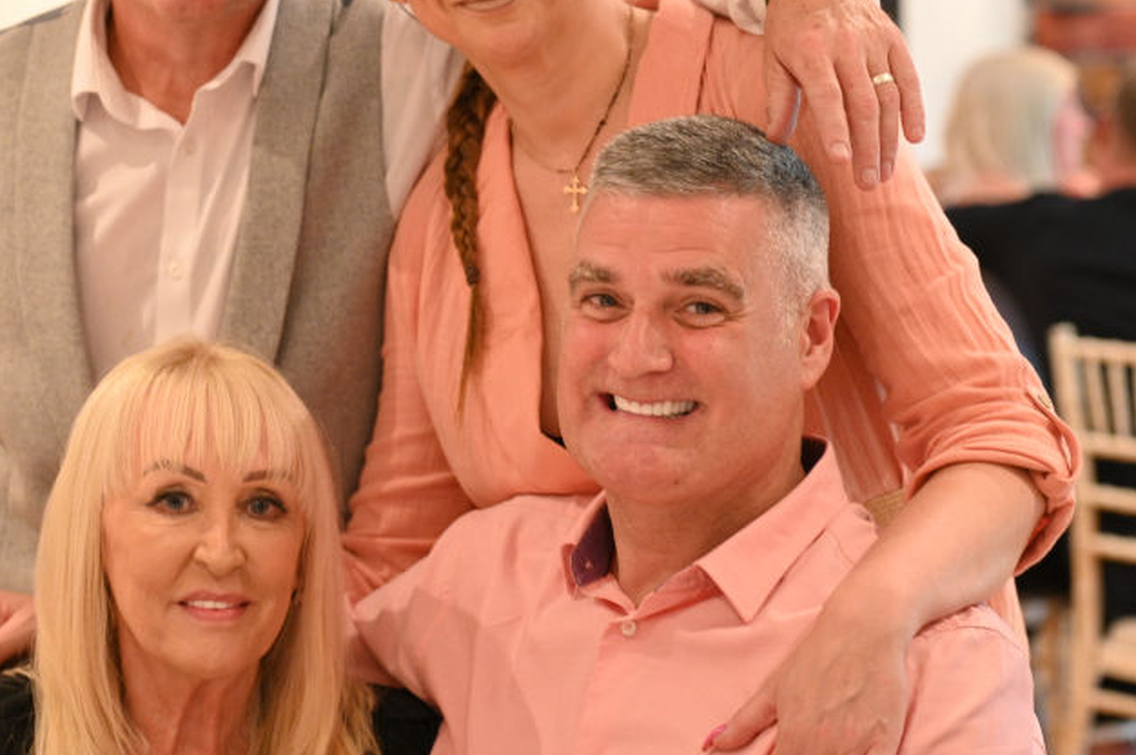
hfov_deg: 16.3
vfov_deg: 10.8
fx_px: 3972
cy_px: 119
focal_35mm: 126
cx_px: 512
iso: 3200
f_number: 2.8
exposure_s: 1/60
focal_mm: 70
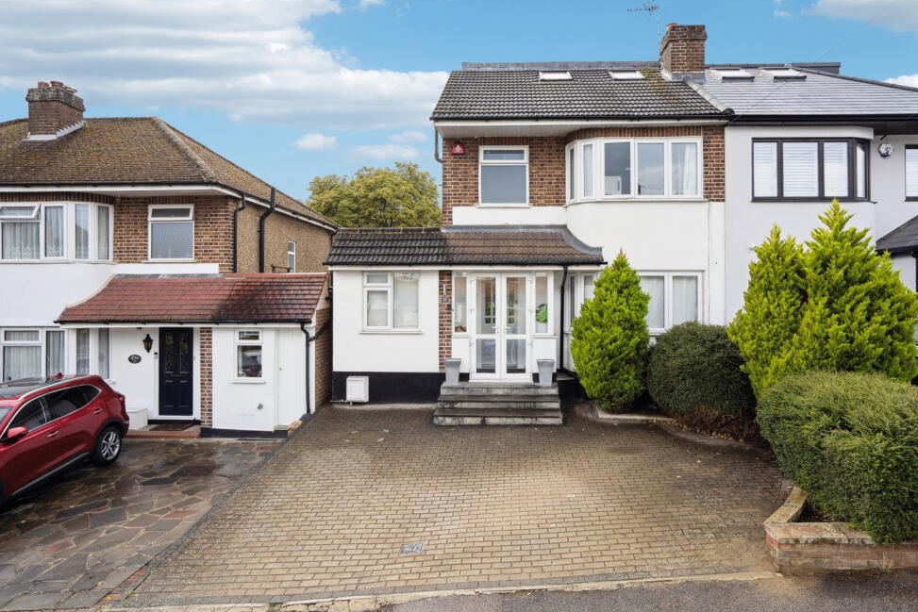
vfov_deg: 61.9
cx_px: 468
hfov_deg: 84.0
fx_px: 510
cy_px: 293
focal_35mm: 20
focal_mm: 19
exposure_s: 1/1000
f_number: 5.6
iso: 320
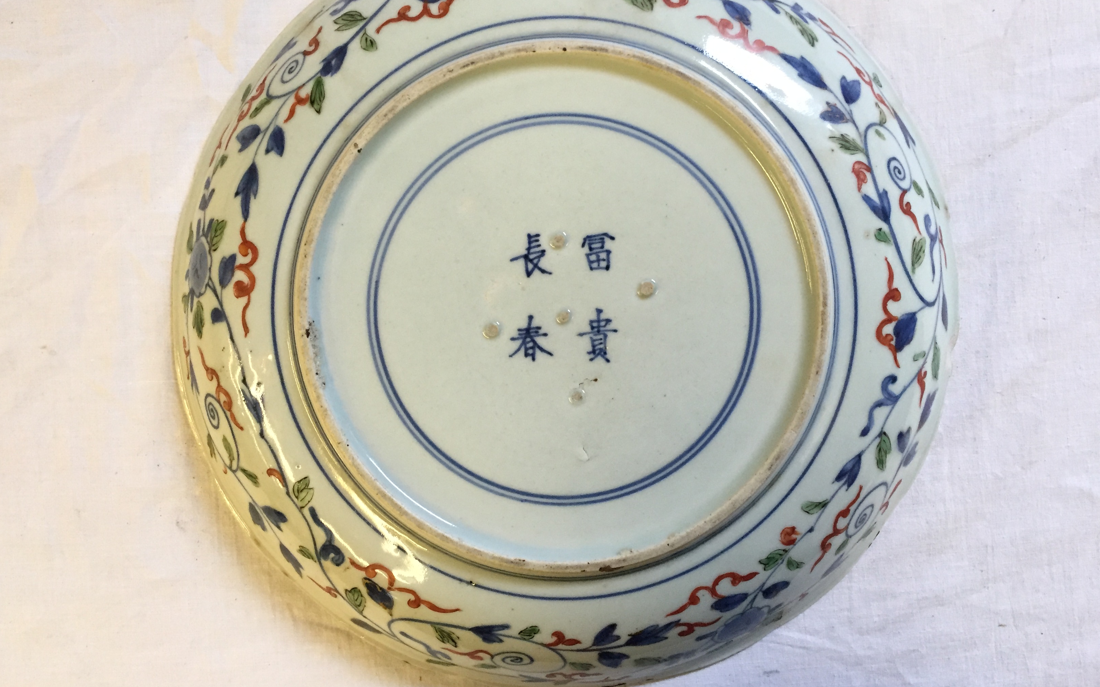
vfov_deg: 40.5
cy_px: 306
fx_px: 929
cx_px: 551
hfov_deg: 61.2
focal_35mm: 31
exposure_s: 1/33
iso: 250
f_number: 2.2
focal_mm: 4.15
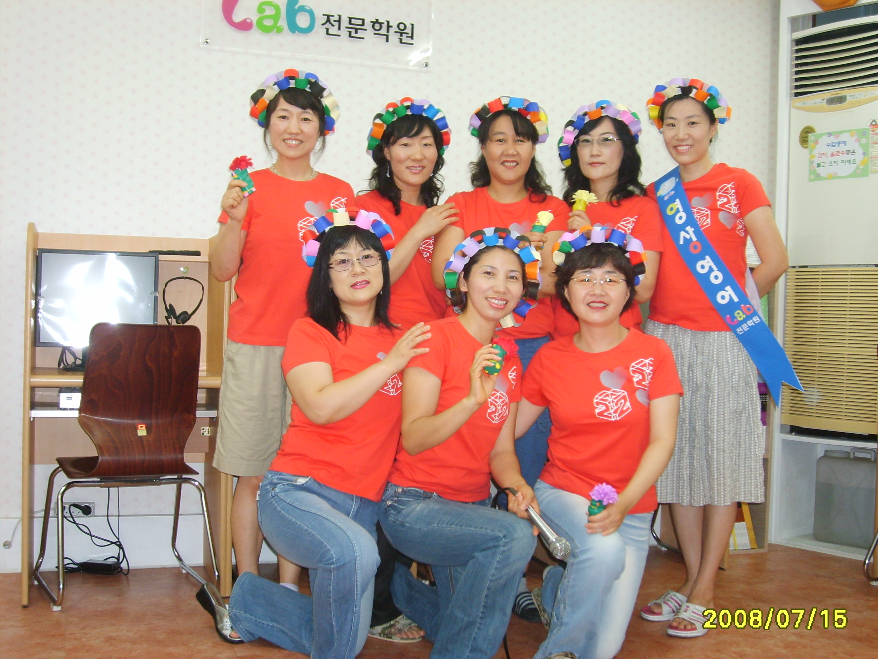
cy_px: 330
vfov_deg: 33.6
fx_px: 1091
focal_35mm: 43
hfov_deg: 43.9
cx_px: 439
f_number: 3
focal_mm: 7.2
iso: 163
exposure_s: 1/30
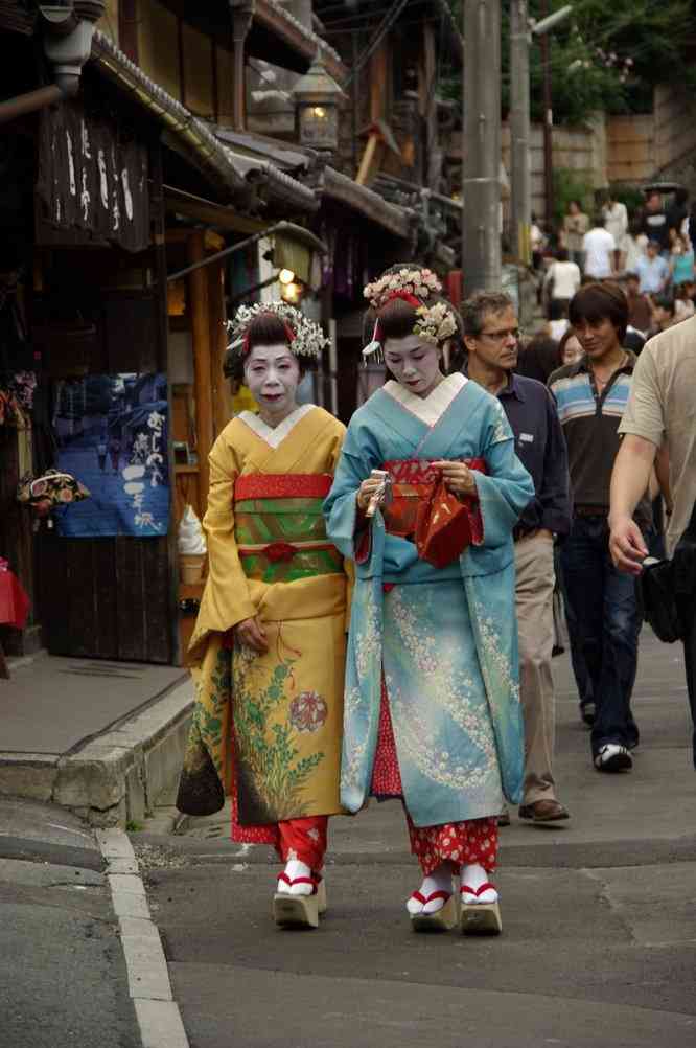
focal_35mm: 165
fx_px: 4795
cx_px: 348
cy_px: 524
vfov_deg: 12.5
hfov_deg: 8.3
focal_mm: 110
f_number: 5.6
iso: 200
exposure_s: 1/125
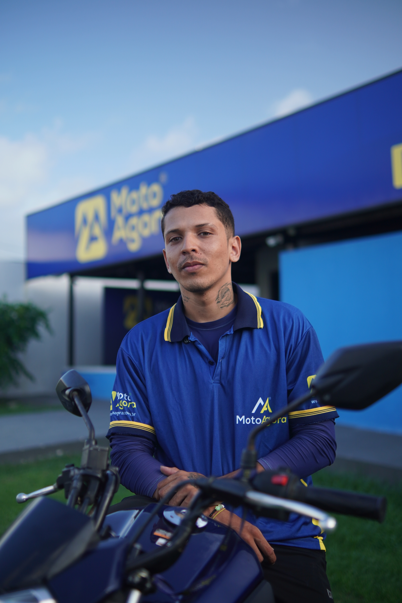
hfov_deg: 27.3
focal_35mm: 50
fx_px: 829
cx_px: 201
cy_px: 302
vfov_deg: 40.0
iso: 100
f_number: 1.4
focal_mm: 33
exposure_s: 1/125
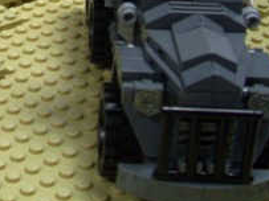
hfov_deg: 18.2
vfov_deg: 14.1
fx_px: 784
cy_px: -46
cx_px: -76
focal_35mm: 101
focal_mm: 5.7
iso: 80
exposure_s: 1/30
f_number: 2.9
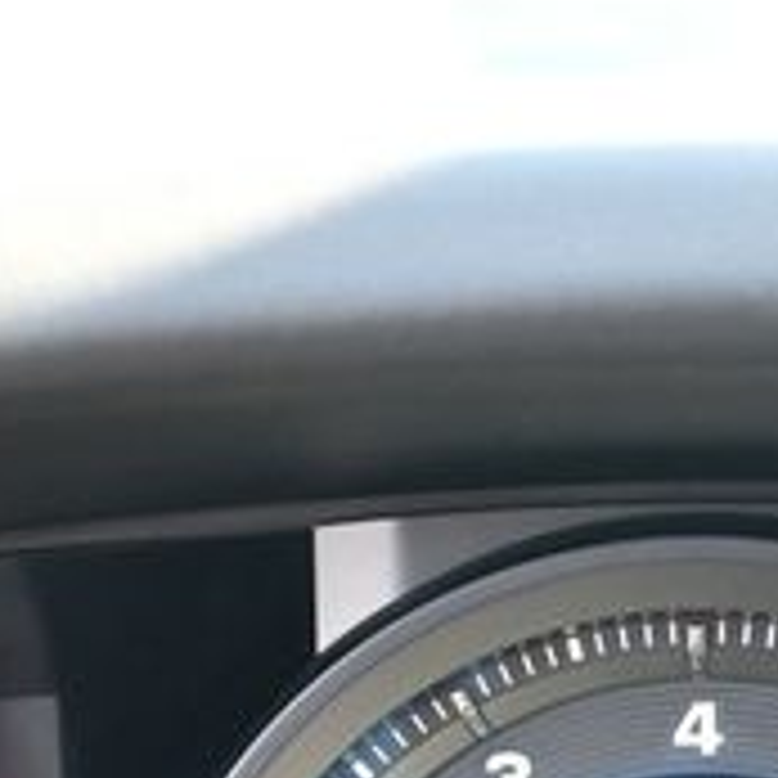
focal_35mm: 126
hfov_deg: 13.7
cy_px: 917
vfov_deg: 13.5
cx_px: 738
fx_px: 3204
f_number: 3.5
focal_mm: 20
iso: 1100
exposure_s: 1/125
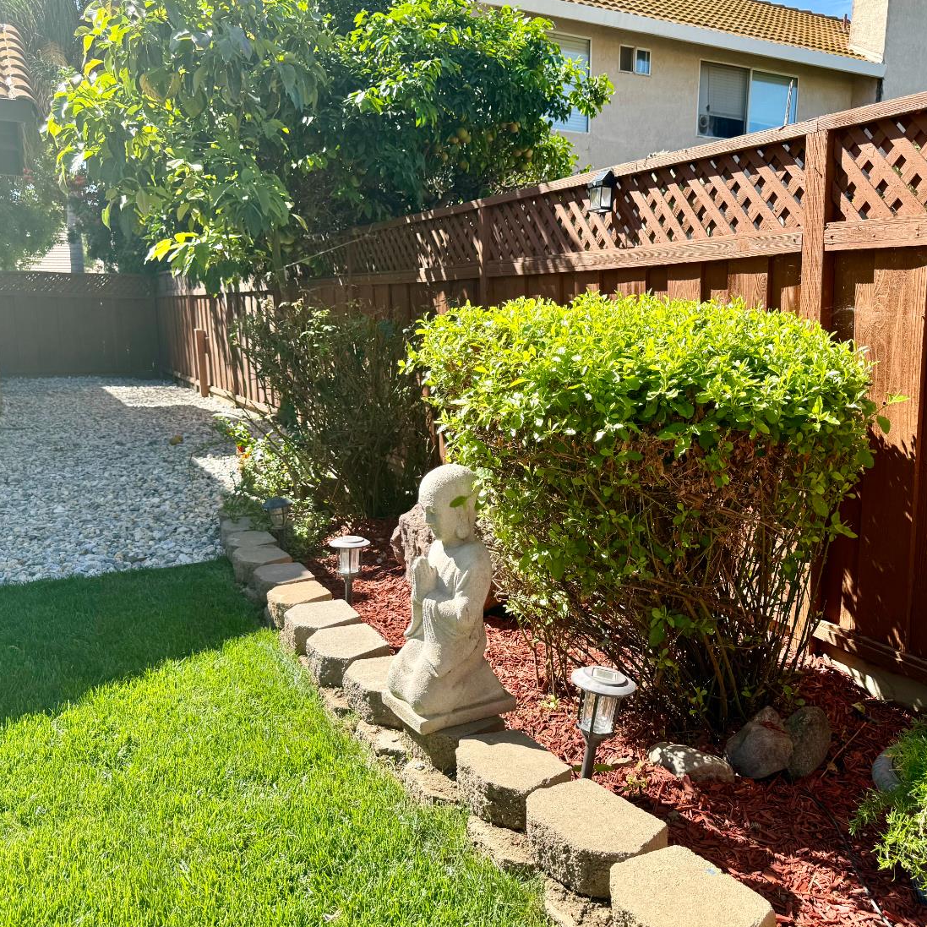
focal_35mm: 29
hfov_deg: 55.5
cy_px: 462
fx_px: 879
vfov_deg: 55.6
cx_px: 522
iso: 80
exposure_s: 1/1437
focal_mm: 6.76
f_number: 1.78
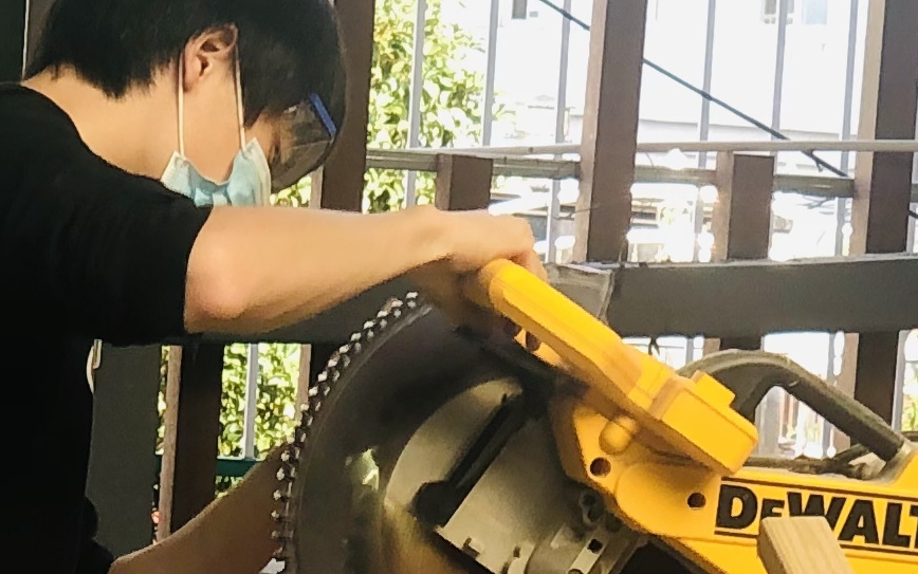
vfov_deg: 5.1
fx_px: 6406
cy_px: 919
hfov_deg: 8.2
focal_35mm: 256
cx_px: 709
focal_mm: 6
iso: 16
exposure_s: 1/60
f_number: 2.4
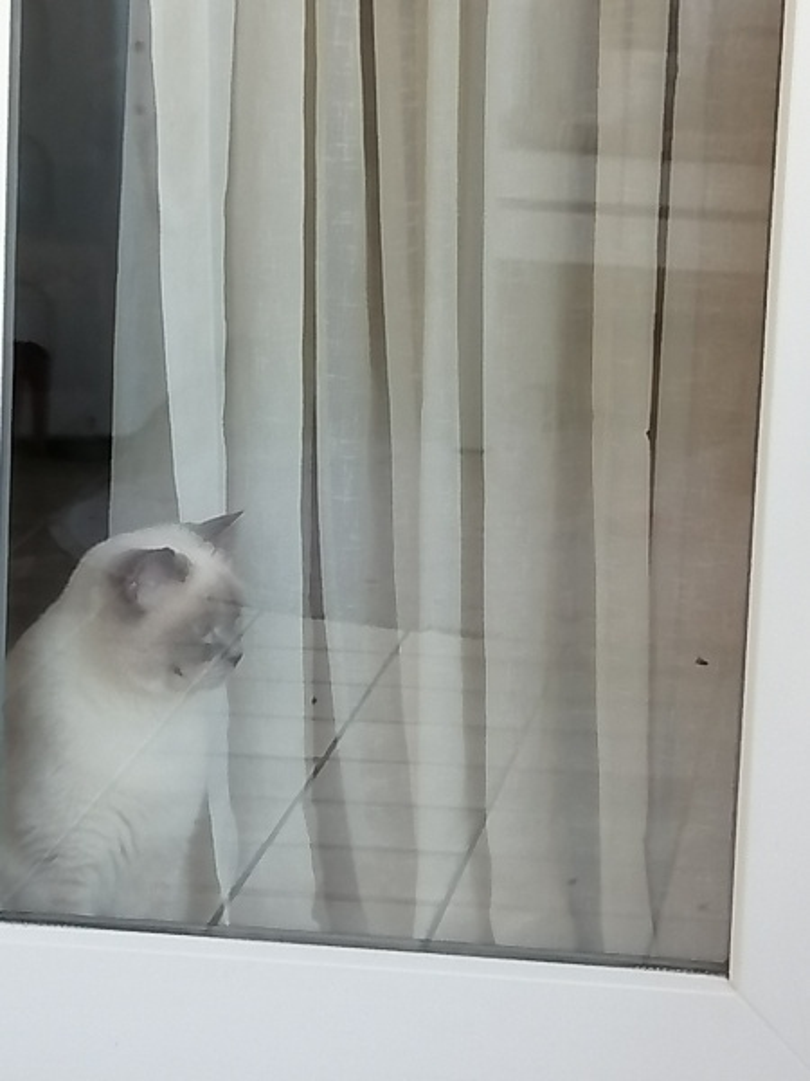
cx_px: 405
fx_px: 4087
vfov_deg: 15.1
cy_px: 540
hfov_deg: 11.3
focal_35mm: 131
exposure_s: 1/100
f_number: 1.8
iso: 100
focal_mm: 3.95
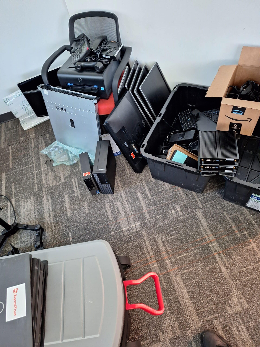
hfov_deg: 58.9
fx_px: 230
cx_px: 130
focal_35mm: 23
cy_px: 174
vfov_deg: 73.9
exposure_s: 1/24
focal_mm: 5.54
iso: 320
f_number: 1.8
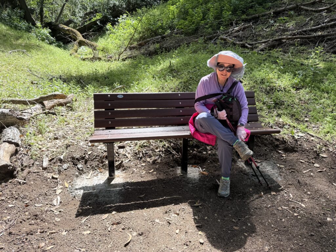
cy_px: 126
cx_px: 168
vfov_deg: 56.8
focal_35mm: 24
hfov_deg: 71.6
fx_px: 233
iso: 80
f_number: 1.78
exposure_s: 1/772
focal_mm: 6.76
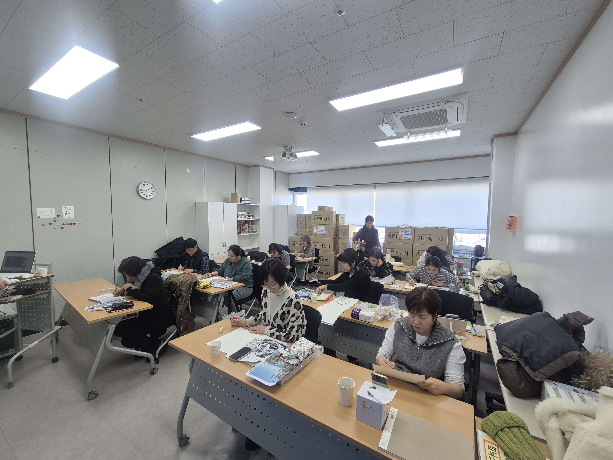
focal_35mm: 13
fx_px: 230
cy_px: 230
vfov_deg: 89.9
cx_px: 306
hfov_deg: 106.2
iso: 50
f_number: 2.2
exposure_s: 1/60
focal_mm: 2.2
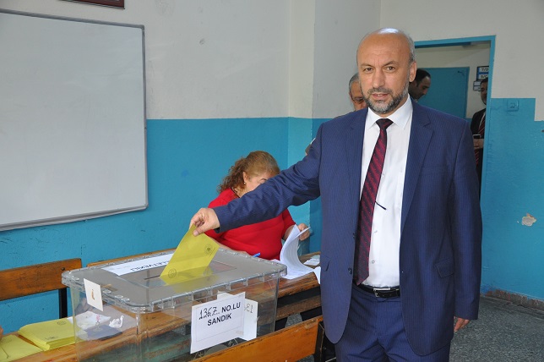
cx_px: 272
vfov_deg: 31.8
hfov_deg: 46.4
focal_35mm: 42
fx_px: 634
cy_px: 181
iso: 800
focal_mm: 28
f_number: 4
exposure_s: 1/60
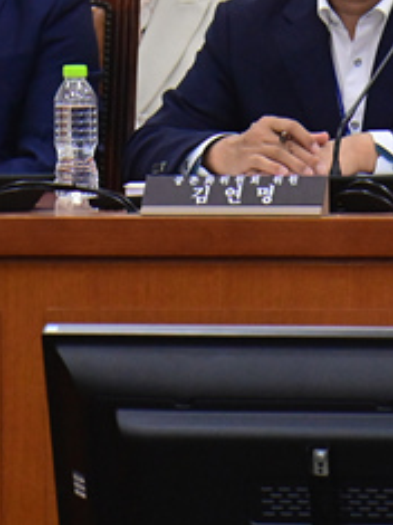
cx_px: 869
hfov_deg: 2.3
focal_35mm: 655
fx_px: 9924
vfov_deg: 3.0
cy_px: 220
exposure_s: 1/250
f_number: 9
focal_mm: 200
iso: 6400
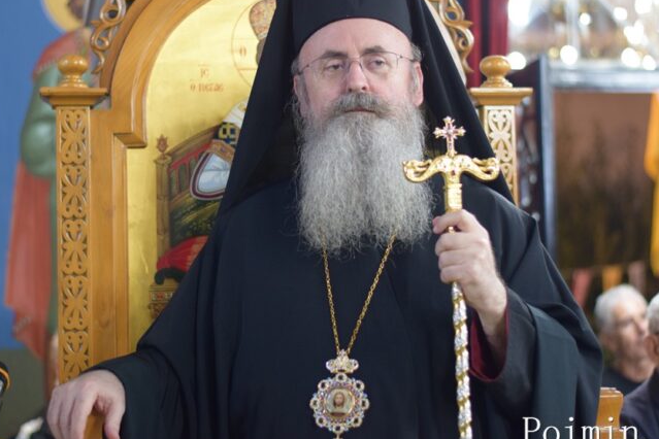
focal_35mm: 88
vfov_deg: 15.5
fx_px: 1611
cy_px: 196
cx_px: 321
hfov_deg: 23.1
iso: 1100
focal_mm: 50
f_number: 1.8
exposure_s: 1/60
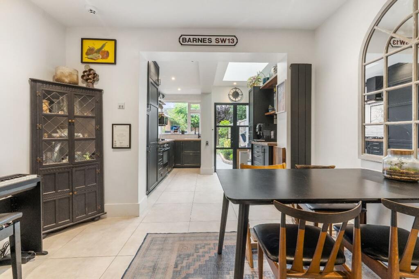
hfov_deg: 100.4
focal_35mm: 15
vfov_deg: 77.3
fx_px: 175
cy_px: 140
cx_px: 210
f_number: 10
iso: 320
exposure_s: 1/6
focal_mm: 10
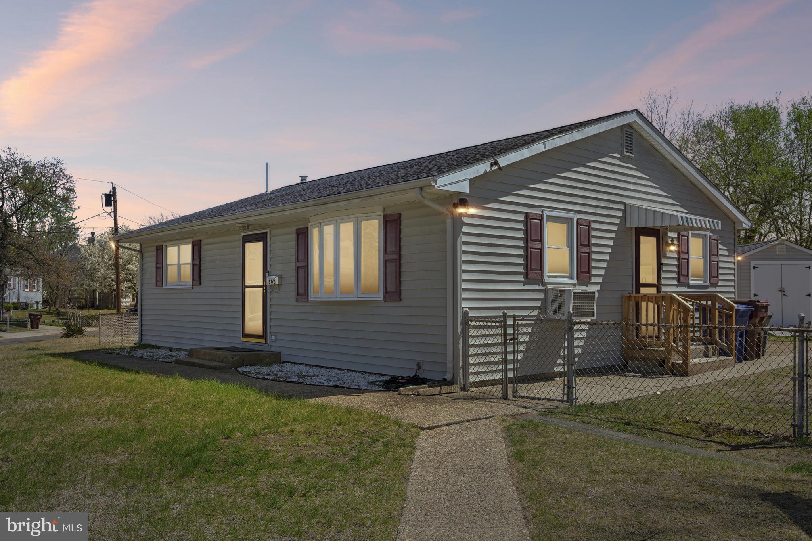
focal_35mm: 29
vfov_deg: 45.0
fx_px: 654
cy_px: 270
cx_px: 406
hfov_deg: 63.7
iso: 100
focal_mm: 29
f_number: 8
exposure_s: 1/200
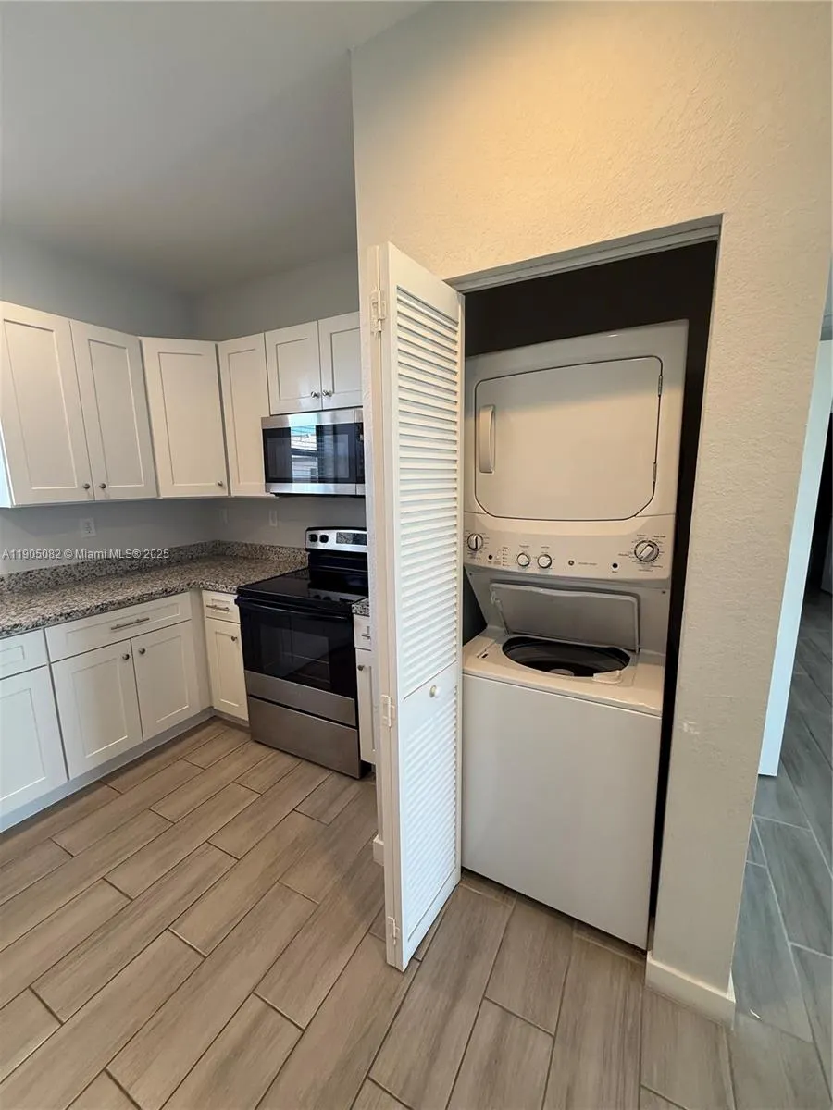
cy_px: 555
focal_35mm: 14
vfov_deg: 102.1
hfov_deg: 85.7
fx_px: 449
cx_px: 416
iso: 200
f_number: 2.2
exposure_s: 1/120
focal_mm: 2.22
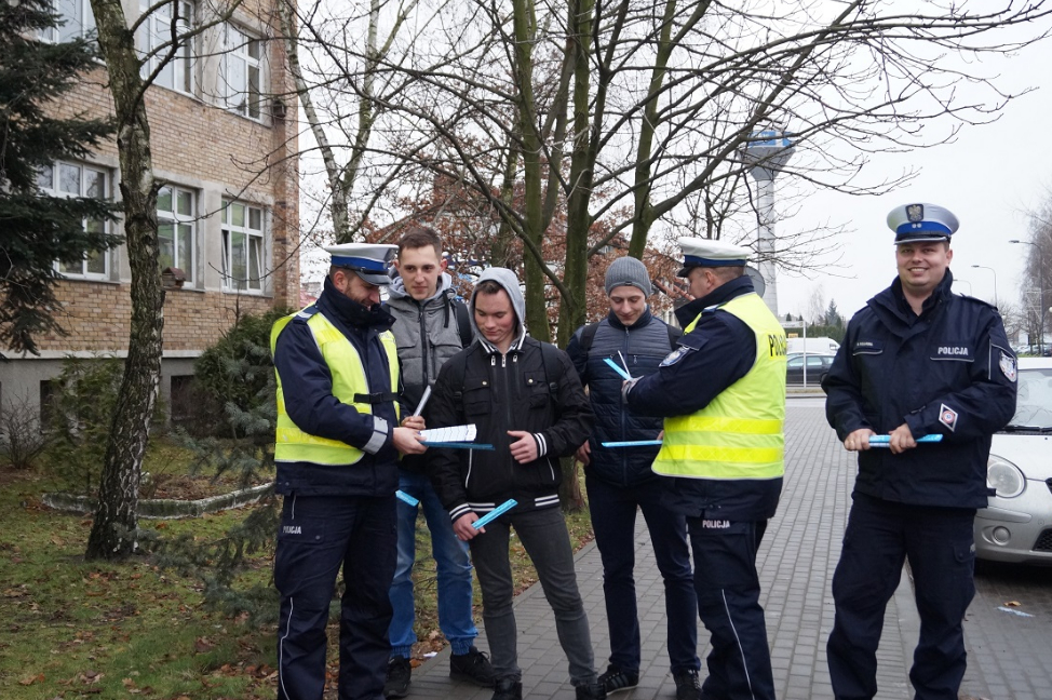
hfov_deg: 47.4
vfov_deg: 32.6
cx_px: 531
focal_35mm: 41
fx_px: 1197
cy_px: 340
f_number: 4.5
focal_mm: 26
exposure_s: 1/160
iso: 1000
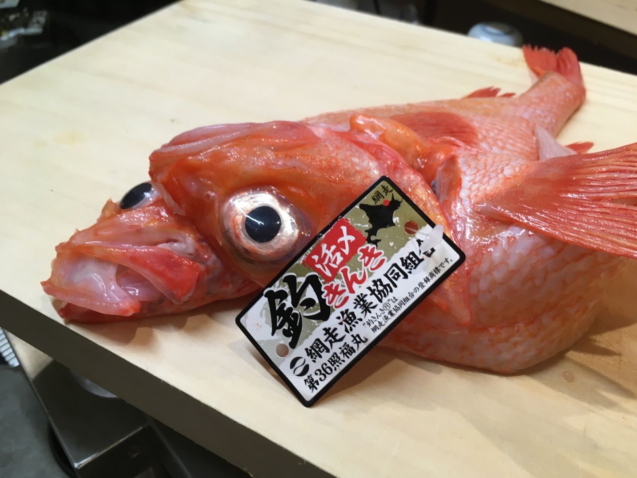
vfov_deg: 48.2
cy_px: 239
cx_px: 318
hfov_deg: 61.7
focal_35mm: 29
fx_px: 534
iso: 64
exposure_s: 1/30
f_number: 2.2
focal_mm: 4.15
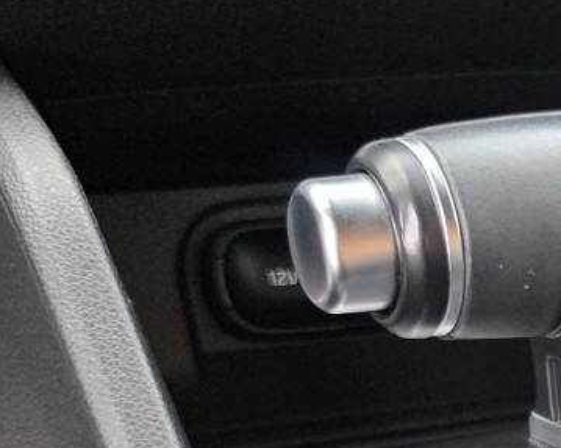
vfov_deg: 14.0
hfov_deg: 16.8
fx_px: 1660
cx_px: 924
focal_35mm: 100
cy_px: 743
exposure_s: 1/120
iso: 250
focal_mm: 6.3
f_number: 1.7
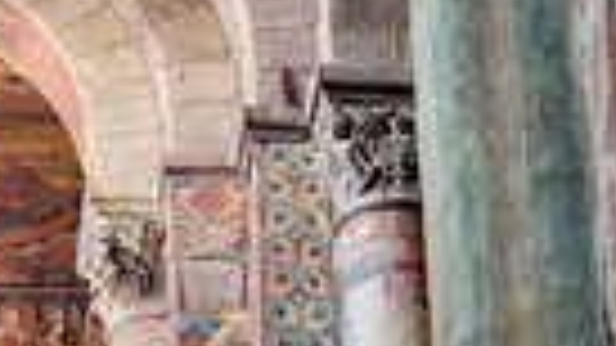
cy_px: 148
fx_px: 2727
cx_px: 229
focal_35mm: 167
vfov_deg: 7.3
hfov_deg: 12.9
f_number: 6.3
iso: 1600
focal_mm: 52
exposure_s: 1/60
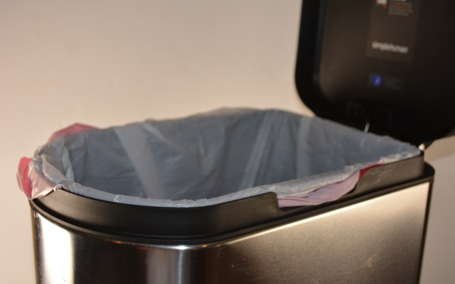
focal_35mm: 46
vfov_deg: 28.0
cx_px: 228
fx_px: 571
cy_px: 138
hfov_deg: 43.5
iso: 250
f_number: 4.5
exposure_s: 1/100
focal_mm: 30
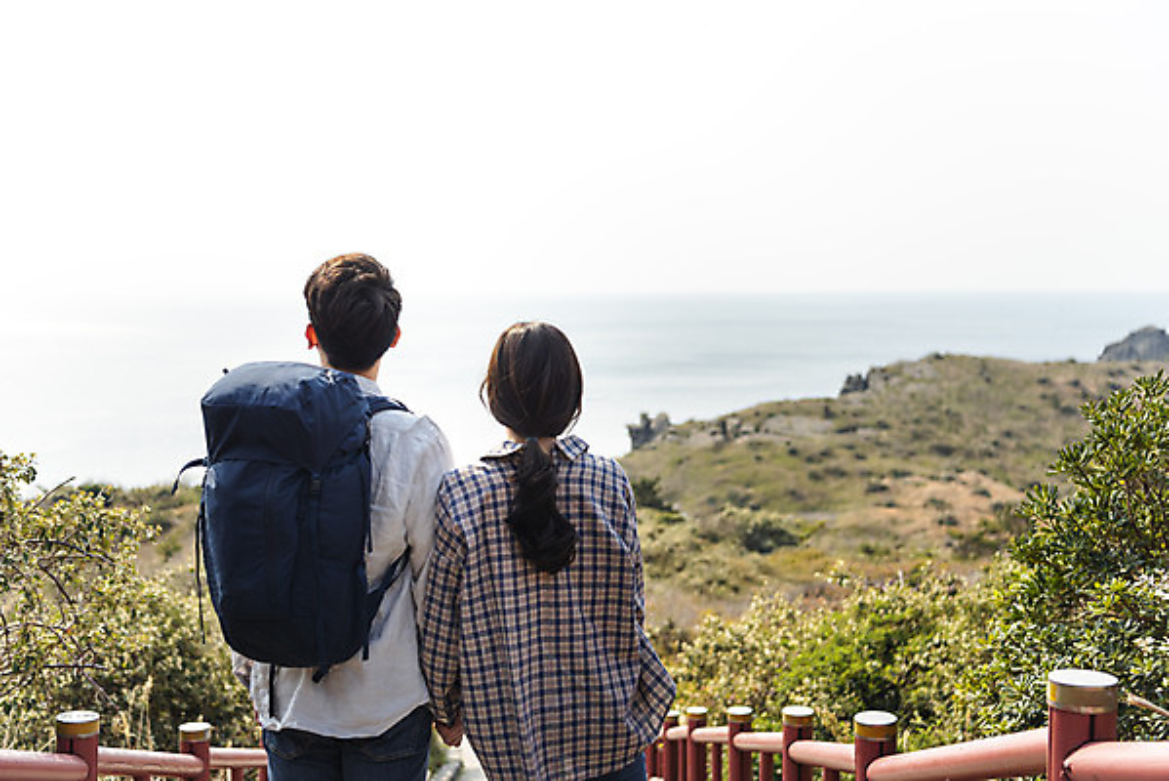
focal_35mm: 42
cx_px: 584
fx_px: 1364
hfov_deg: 46.4
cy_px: 390
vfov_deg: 31.9
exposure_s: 1/2500
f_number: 2.8
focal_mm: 42
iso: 100
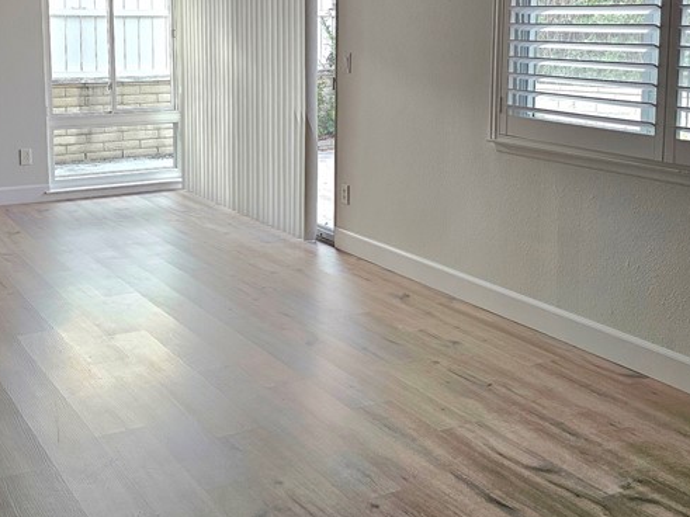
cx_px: 305
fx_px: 957
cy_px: 152
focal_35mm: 48
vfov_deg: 29.9
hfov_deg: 39.6
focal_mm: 6.3
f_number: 1.7
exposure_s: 1/120
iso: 80
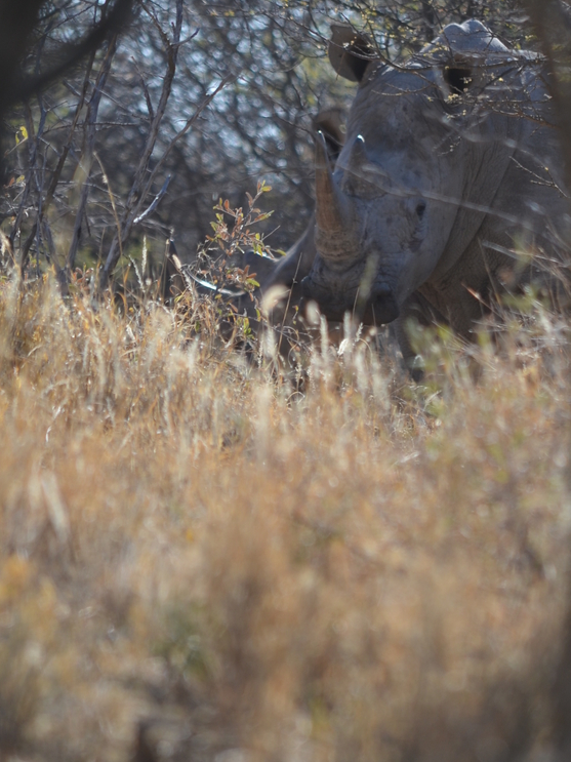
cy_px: 241
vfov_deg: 2.7
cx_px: 361
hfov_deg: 2.0
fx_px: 16368
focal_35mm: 744
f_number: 5.6
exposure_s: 1/500
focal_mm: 300
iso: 200
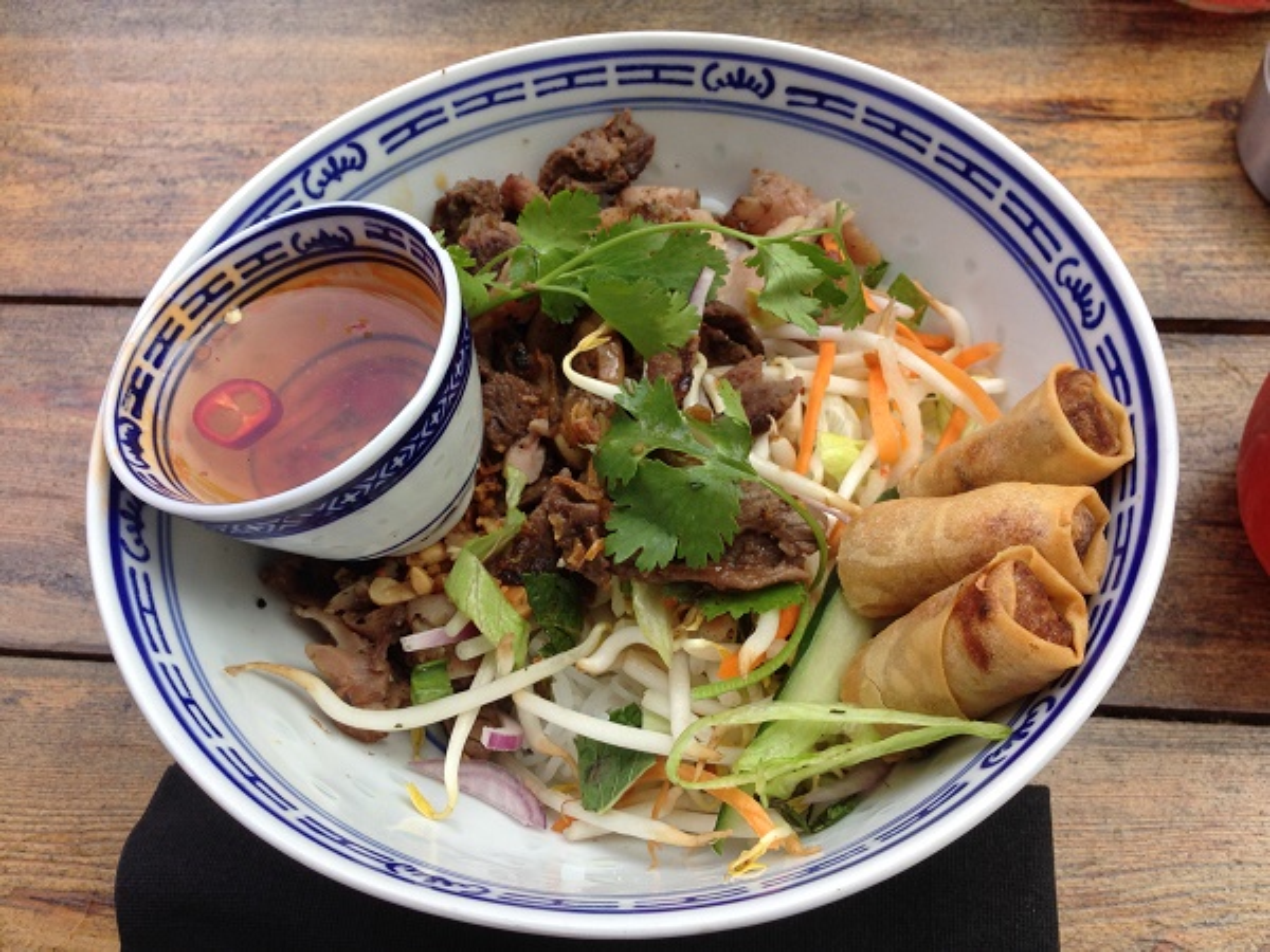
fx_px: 1211
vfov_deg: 42.9
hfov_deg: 55.4
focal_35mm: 33
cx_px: 635
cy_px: 476
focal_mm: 4.12
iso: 50
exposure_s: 1/192
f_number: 2.4
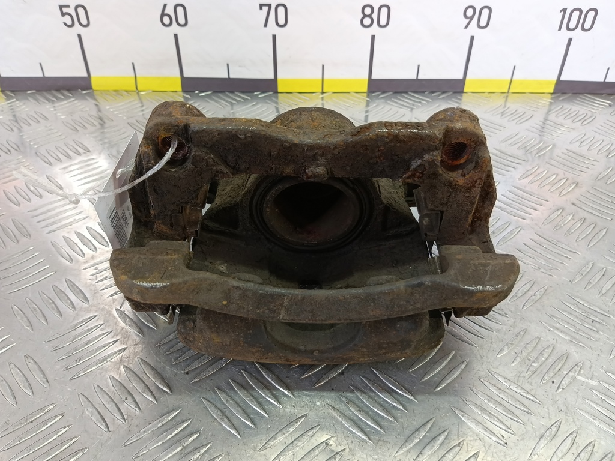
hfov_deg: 73.9
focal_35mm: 23
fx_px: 409
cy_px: 230
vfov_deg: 58.9
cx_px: 308
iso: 164
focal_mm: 4.11
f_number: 1.6
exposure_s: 1/50
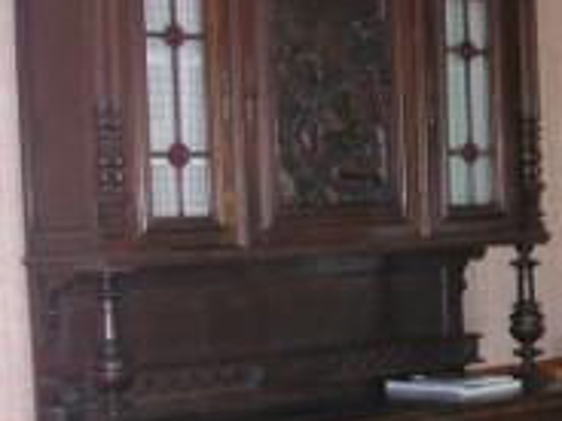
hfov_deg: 21.4
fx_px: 1461
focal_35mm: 90
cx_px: 489
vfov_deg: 16.3
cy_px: 314
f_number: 2.7
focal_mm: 5.6
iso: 400
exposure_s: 1/60
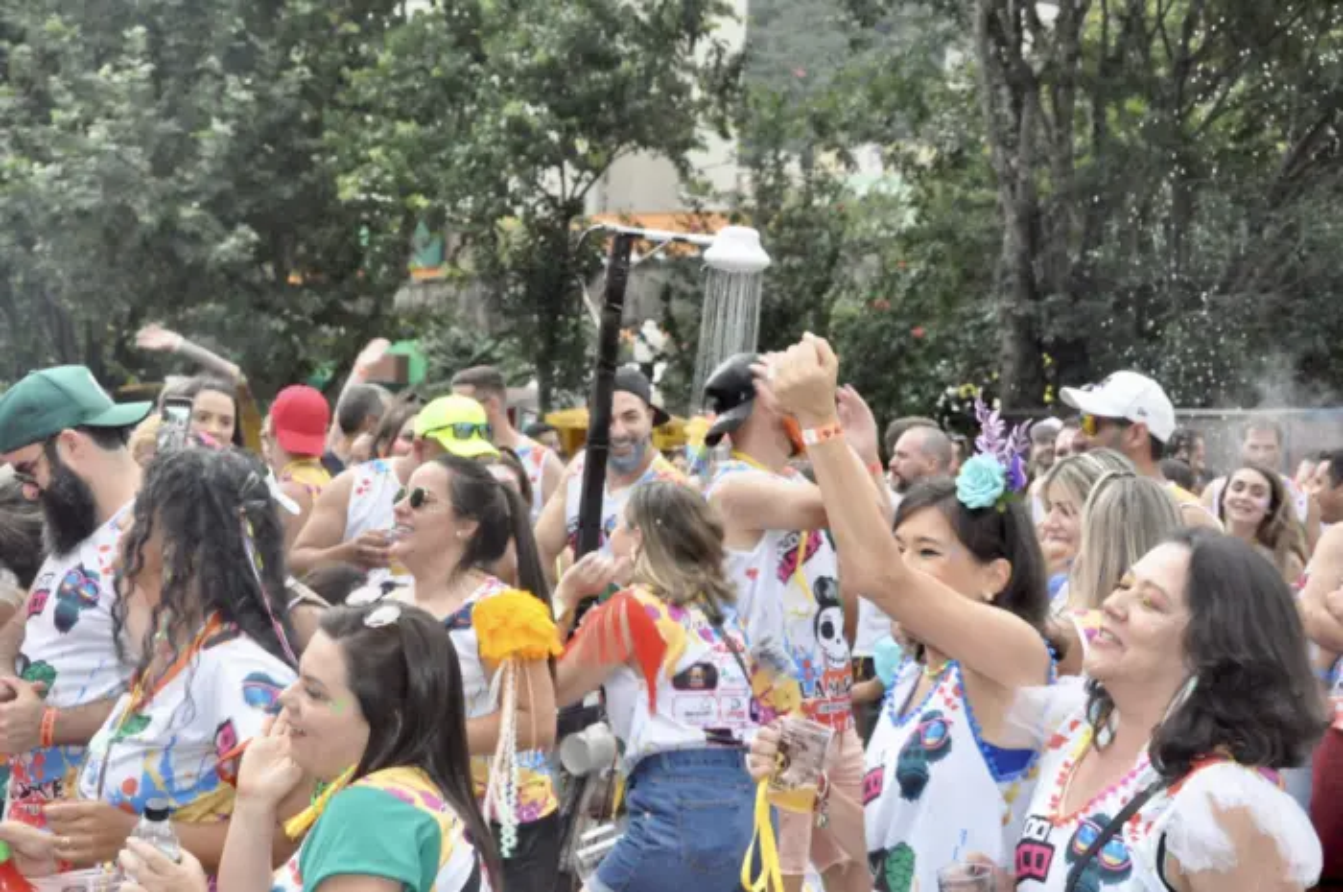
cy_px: 446
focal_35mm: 87
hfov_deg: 23.4
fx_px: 3242
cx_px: 672
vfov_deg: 15.7
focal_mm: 58
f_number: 9
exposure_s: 1/80
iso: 5000
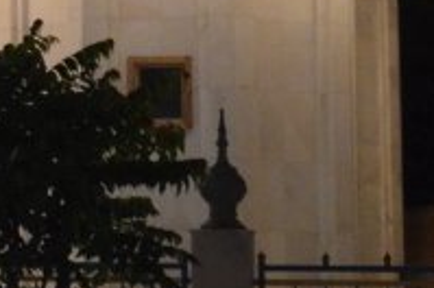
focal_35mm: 199
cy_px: -104
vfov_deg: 6.8
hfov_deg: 9.6
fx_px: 2395
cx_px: -480
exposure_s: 1/30
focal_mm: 22
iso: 2800
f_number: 3.5
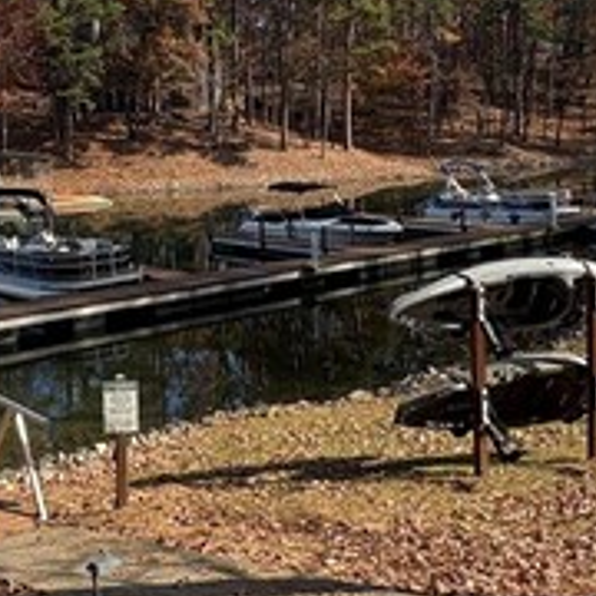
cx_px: 56
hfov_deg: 36.0
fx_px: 857
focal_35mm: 44
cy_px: 162
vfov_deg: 37.6
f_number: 2.2
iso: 40
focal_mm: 2.22
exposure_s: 1/386
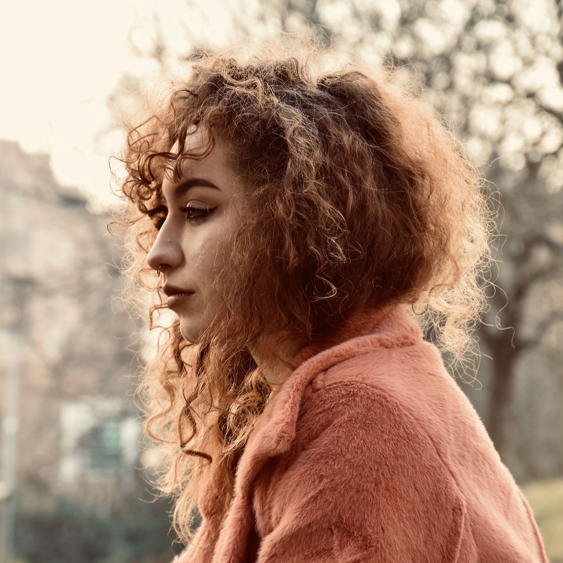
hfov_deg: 8.1
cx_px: 256
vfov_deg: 8.1
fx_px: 3956
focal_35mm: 215
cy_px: 282
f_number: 9
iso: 280
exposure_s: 1/60
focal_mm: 112
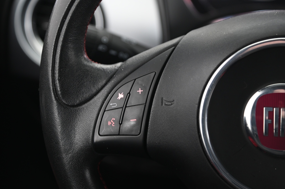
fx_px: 949
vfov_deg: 11.4
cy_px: 94
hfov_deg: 17.1
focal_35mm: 120
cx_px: 142
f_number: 4
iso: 2000
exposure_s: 1/15
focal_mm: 120
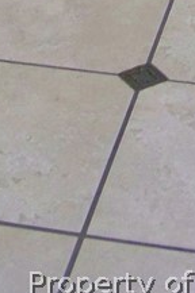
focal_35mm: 177
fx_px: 1443
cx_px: -7
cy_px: -213
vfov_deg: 11.0
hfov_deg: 7.7
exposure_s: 1/30
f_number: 2.8
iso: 250
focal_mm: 5.85
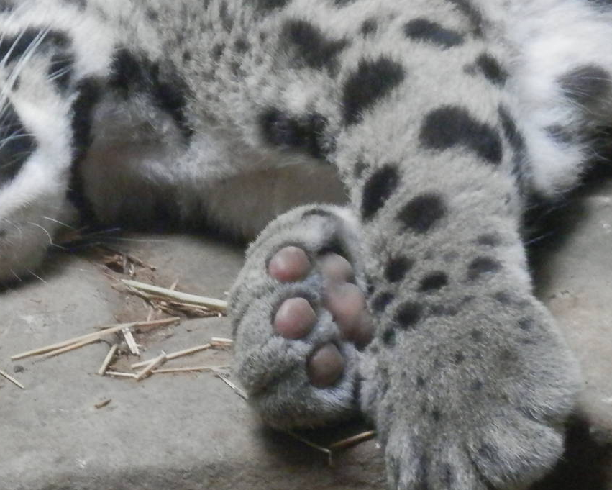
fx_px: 4257
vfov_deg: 6.6
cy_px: 171
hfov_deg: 8.2
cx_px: 174
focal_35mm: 235
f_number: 5.3
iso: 800
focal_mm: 22.9
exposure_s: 1/50
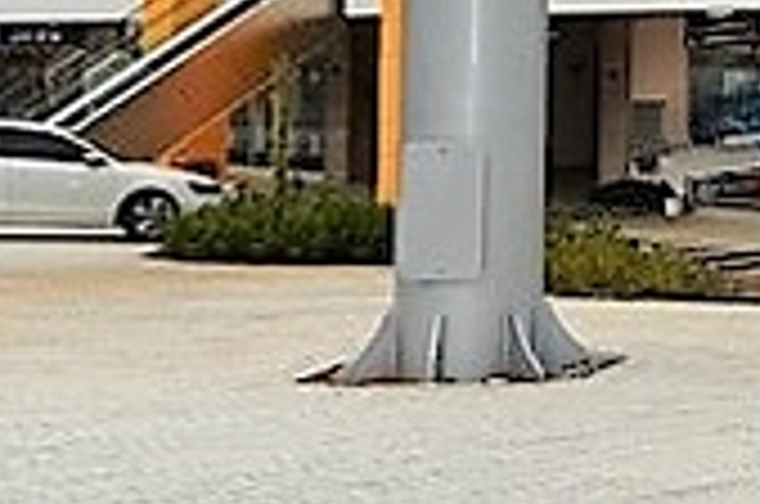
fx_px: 1622
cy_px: -400
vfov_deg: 15.3
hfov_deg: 24.5
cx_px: 848
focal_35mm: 77
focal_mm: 12
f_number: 9
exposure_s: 1/250
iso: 100
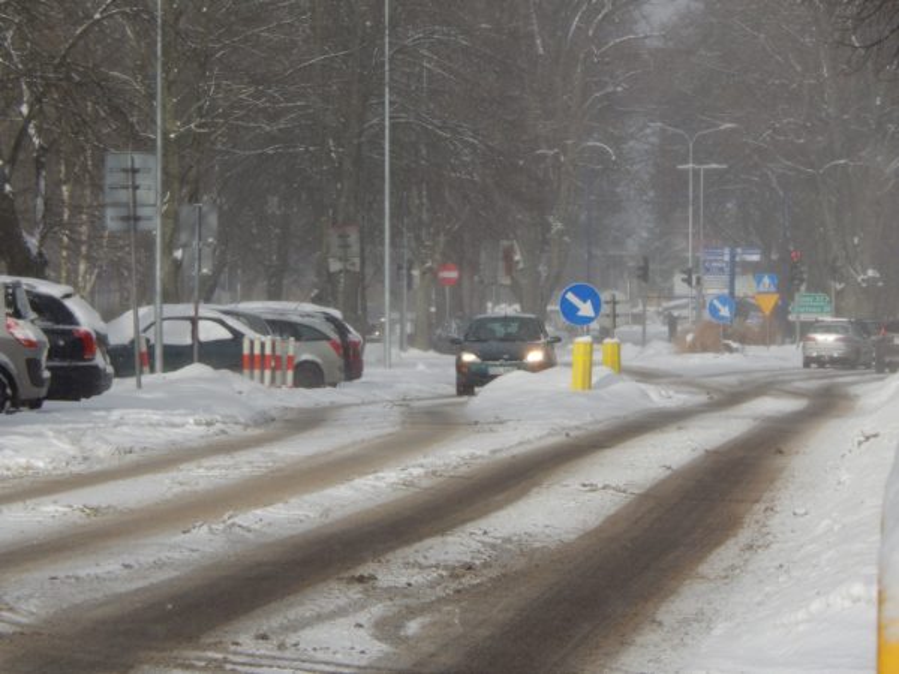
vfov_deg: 5.3
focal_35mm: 282
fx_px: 7324
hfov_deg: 7.0
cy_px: 337
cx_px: 450
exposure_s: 1/1000
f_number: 5.7
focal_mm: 50.1
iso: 125
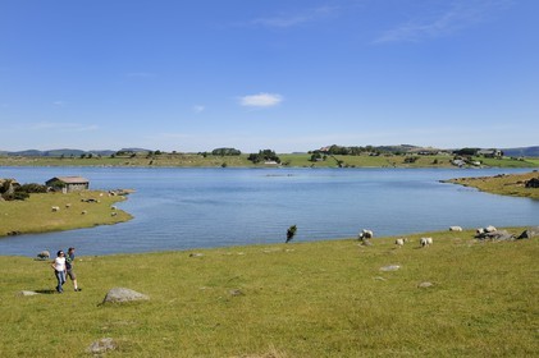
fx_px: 479
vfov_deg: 41.1
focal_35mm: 32
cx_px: 270
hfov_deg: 58.8
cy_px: 179
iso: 200
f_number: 14
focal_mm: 32
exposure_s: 1/160
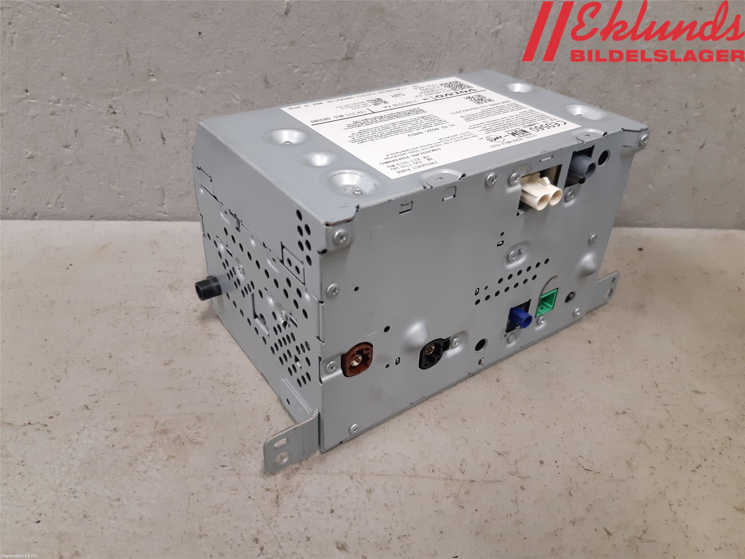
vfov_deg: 53.1
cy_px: 280
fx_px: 560
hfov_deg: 67.3
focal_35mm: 26
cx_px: 372
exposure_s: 1/50
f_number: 1.7
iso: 160
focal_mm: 3.93
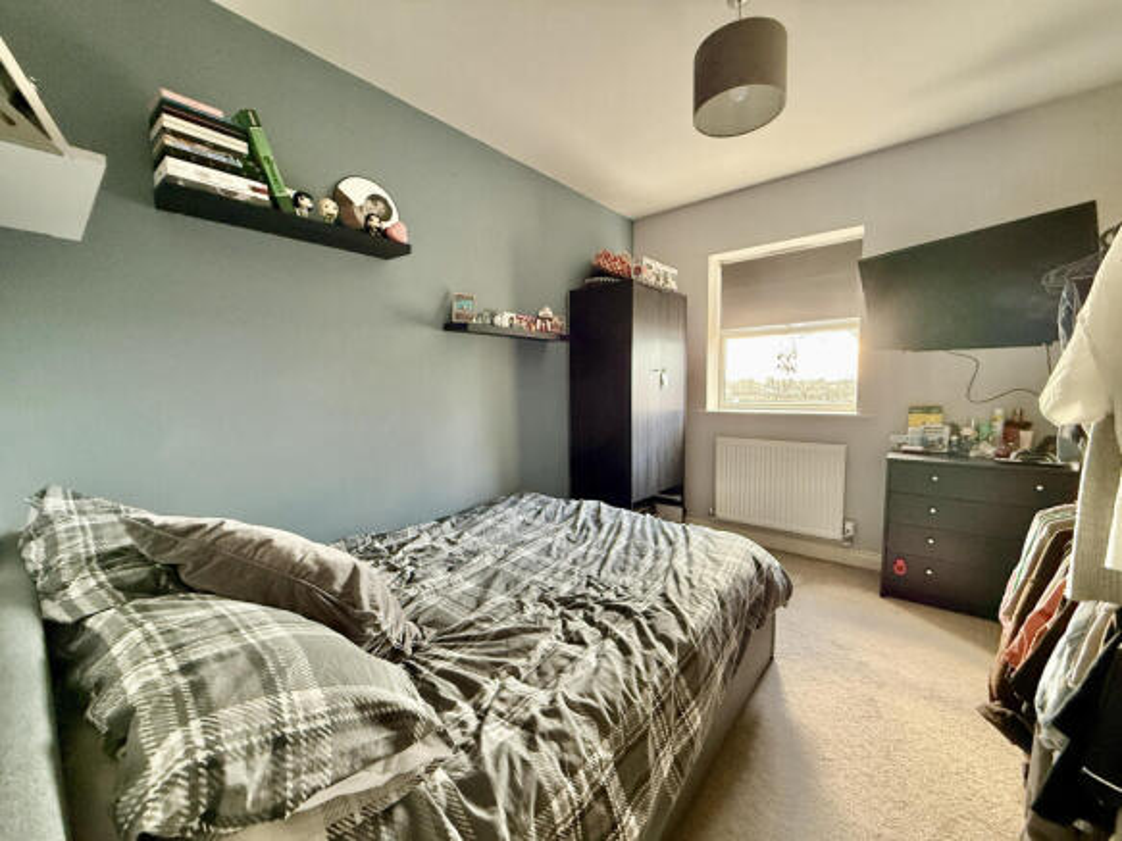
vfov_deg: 85.7
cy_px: 420
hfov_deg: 102.1
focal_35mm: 14
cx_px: 561
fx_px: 454
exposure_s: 1/60
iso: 500
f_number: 2.2
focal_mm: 2.22
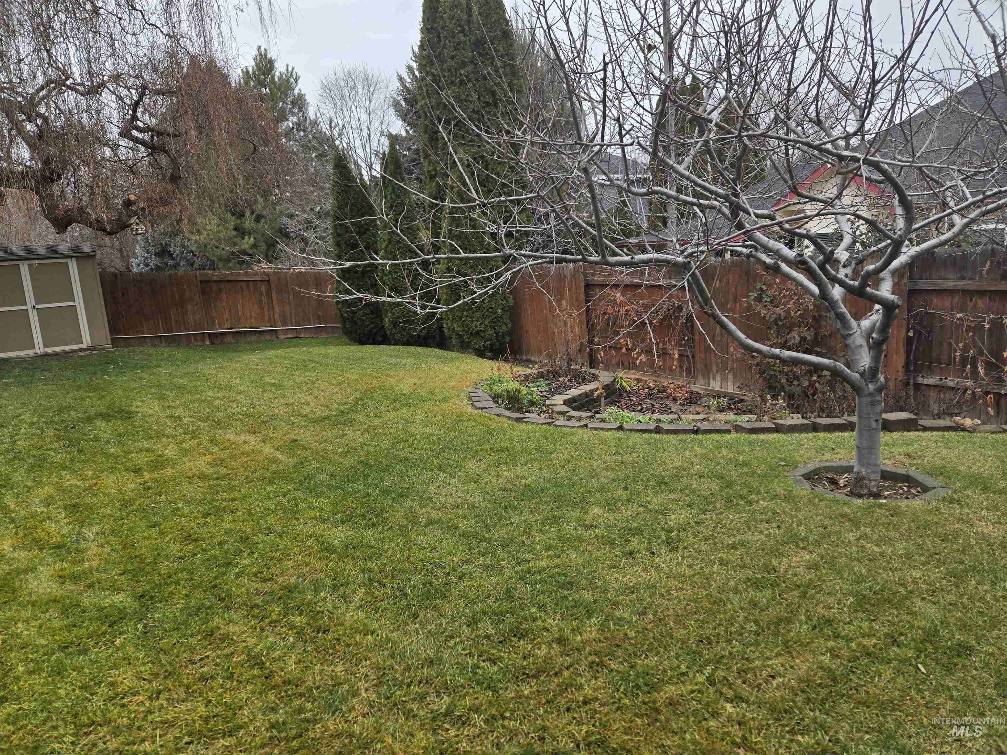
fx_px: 669
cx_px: 504
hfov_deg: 73.9
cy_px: 378
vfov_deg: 58.9
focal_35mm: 23
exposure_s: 1/713
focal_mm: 5.4
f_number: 1.8
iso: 80
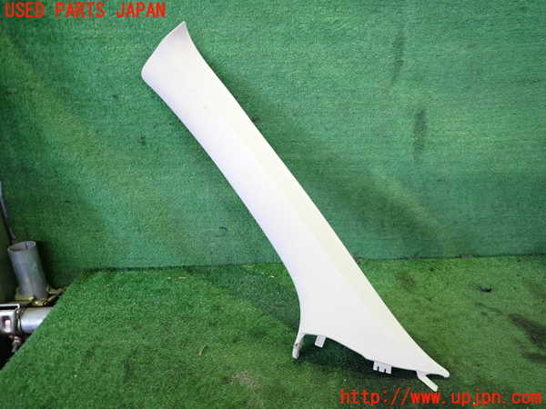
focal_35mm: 25
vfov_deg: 54.9
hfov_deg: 69.4
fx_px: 394
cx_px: 273
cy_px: 204
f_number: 2
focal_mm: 4.5
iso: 250
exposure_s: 1/30
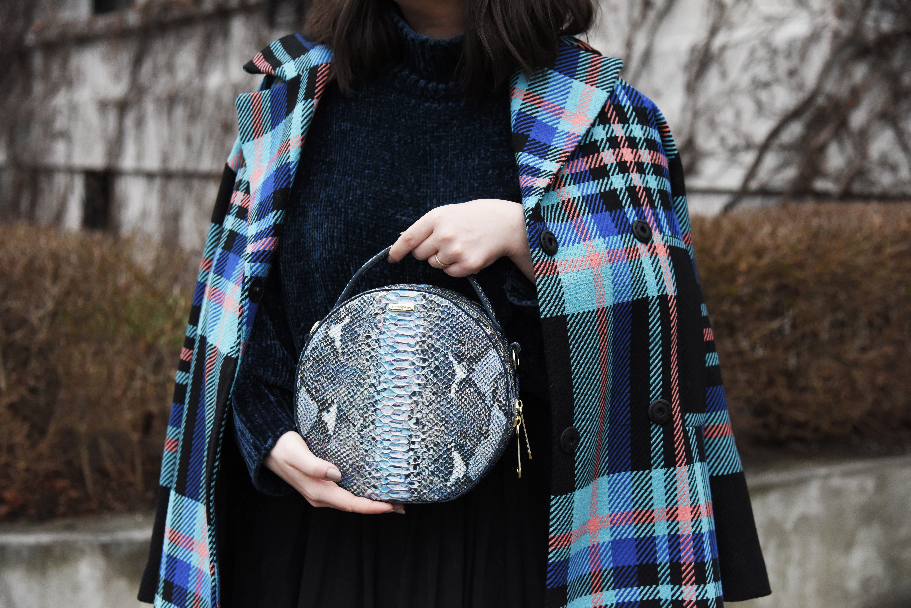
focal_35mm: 55
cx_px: 456
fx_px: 1392
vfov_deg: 24.6
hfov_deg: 36.2
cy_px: 304
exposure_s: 1/5000
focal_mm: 55
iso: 1600
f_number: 4
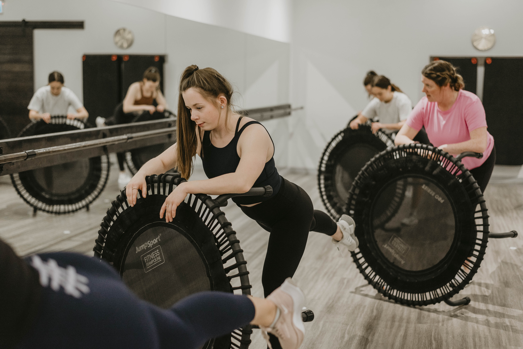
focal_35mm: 50
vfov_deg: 27.0
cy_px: 174
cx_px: 262
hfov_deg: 39.6
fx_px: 727
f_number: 2.5
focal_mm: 50
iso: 500
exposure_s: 1/400
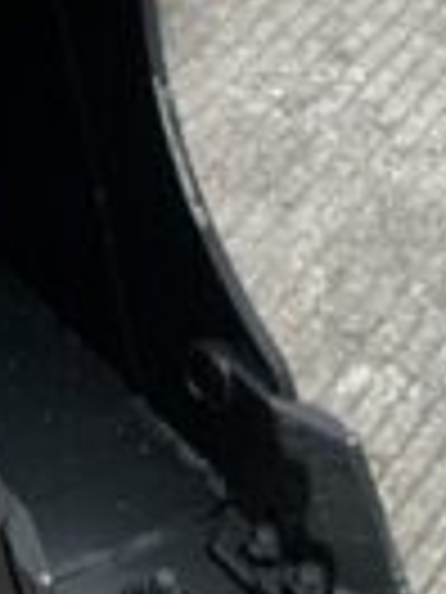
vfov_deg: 13.7
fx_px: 2422
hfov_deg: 9.5
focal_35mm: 141
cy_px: -45
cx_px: -568
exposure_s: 1/60
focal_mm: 3
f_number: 1.8
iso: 100
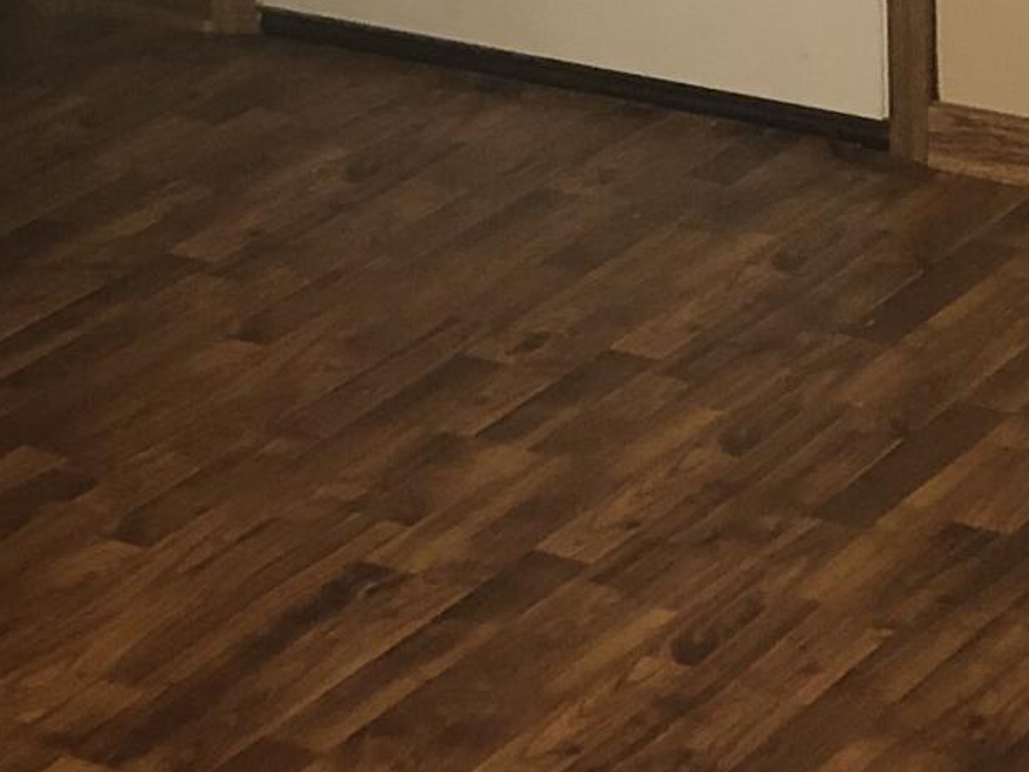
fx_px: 4015
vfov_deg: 10.9
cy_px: 12
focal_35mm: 135
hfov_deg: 14.2
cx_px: 1160
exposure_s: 1/15
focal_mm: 4
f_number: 1.8
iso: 80
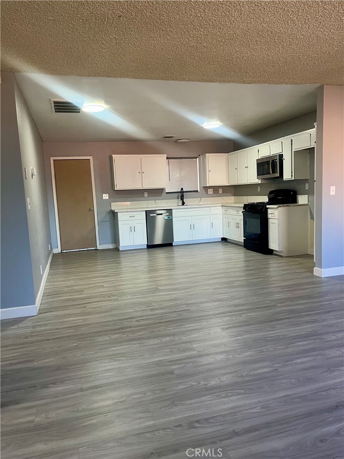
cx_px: 172
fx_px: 345
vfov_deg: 67.3
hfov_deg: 53.1
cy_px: 230
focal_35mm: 26
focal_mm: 5.1
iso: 125
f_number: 1.6
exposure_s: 1/94
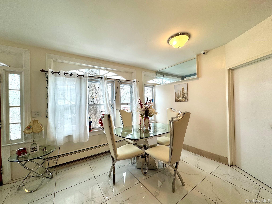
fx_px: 110
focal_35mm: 14
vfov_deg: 85.7
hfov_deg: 102.1
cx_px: 136
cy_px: 102
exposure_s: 1/120
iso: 50
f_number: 2.2
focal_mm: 2.22
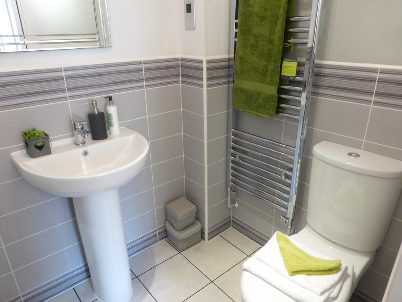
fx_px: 279
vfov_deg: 56.8
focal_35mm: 24
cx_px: 201
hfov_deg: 71.6
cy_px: 151
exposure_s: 1/20
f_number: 3.3
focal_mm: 4.3
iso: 400
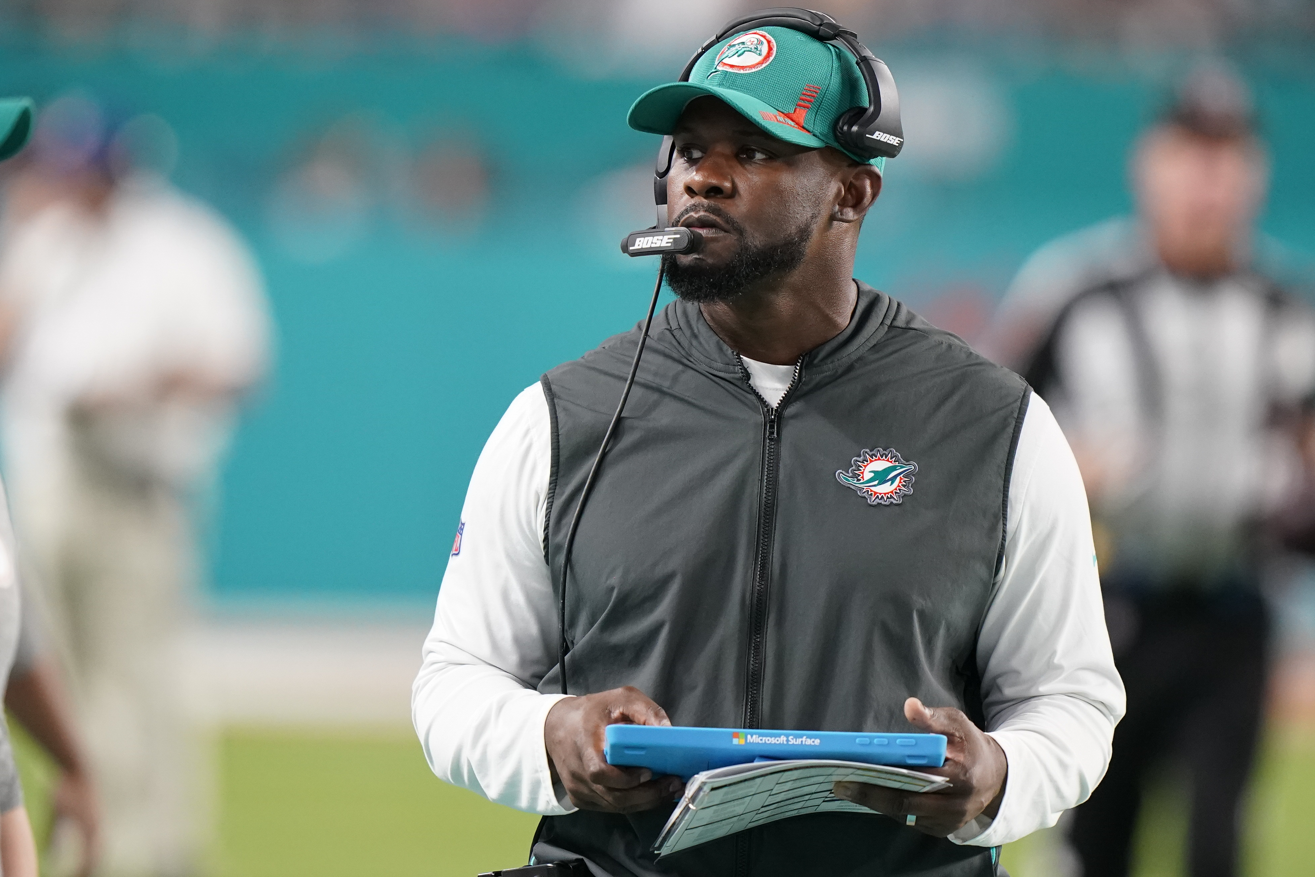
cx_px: 658
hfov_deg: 3.4
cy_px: 438
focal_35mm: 600
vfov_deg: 2.3
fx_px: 21915
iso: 4000
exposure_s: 1/1250
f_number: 3.2
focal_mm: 400
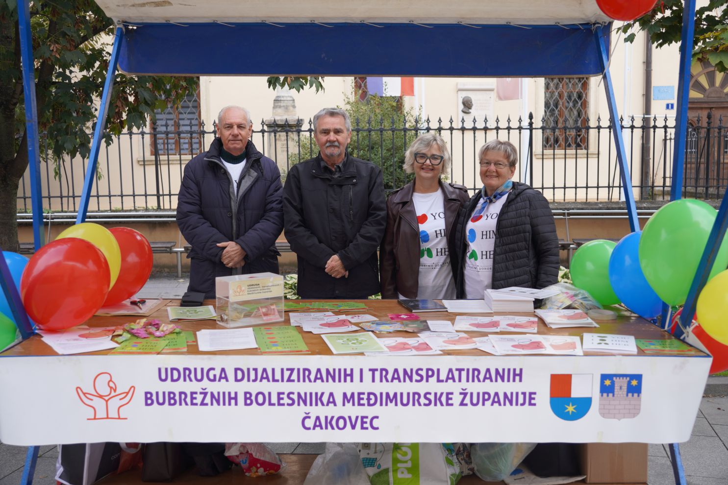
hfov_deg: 51.3
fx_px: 758
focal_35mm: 38
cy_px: 242
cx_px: 364
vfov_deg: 35.5
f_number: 3.2
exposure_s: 1/200
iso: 100
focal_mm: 25
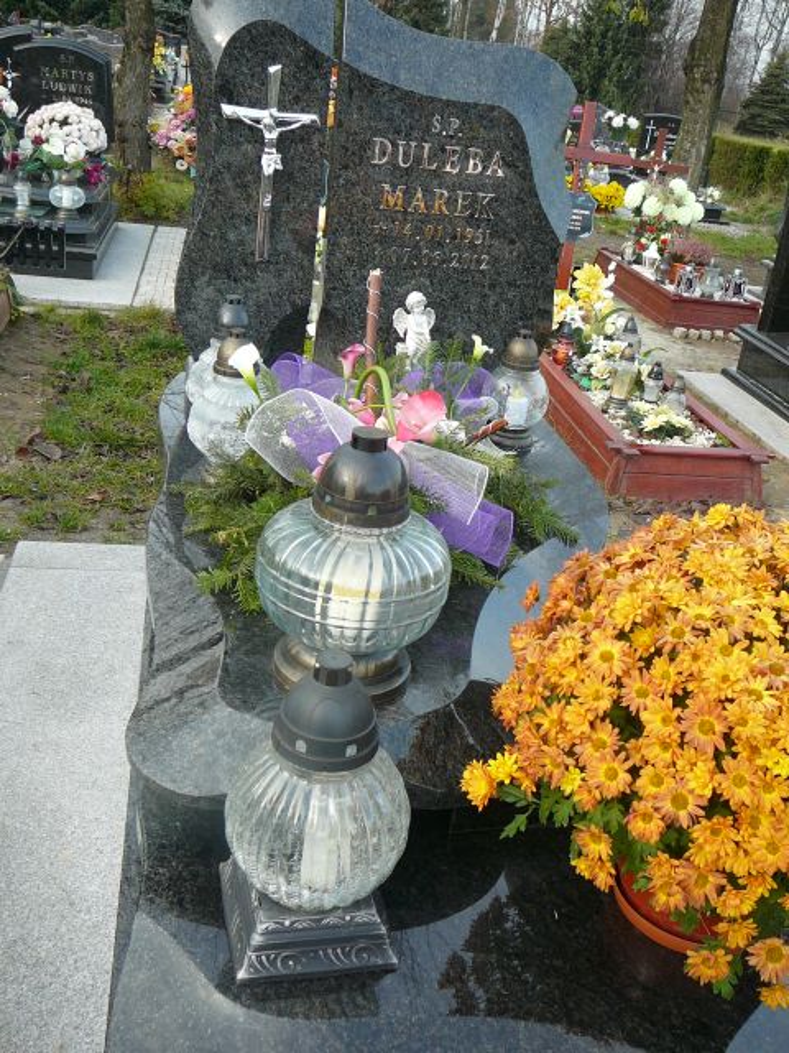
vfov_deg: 52.6
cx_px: 394
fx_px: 1064
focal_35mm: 35
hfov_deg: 40.7
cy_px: 526
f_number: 2.8
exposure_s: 1/160
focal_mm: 5.2
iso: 80
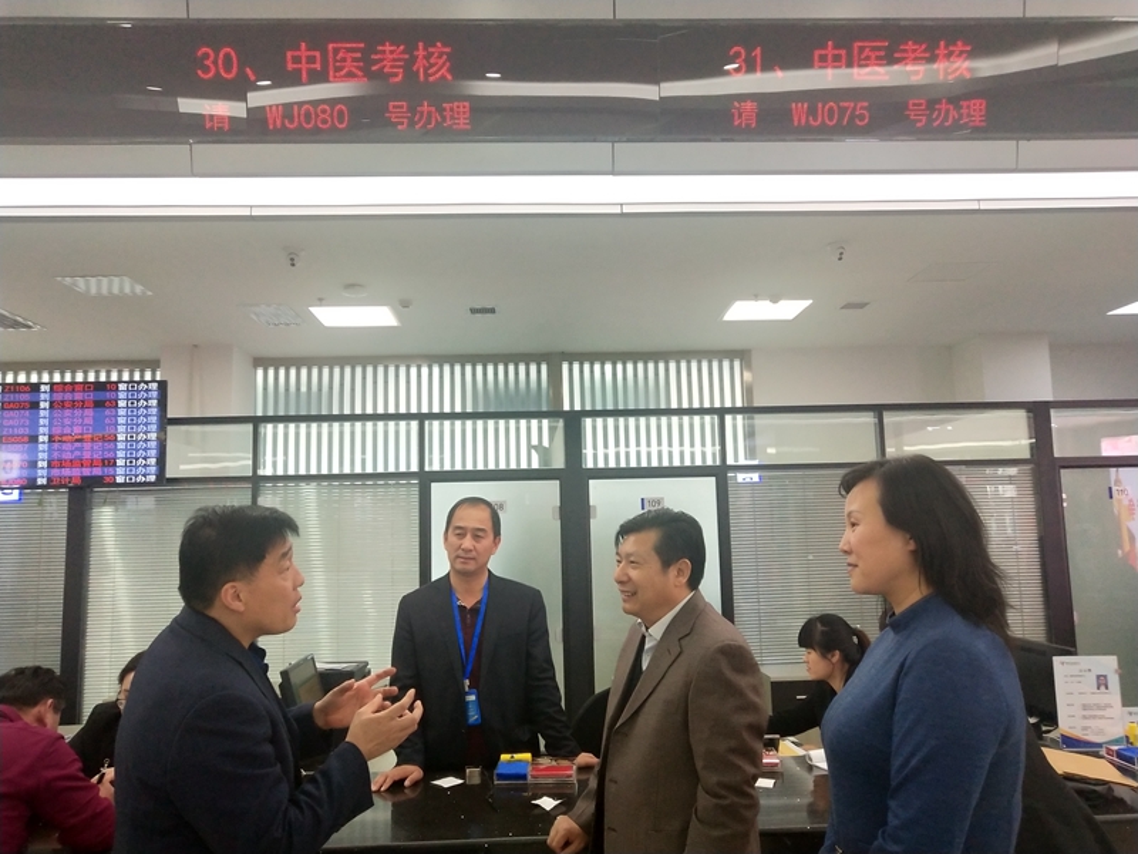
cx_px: 569
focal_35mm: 30
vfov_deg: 46.8
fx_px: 986
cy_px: 427
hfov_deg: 60.0
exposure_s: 1/100
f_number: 1.8
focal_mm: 3.95
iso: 381
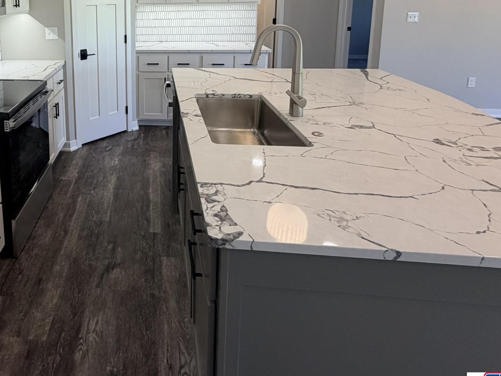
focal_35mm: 26
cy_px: 50
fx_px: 376
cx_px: 106
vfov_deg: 48.5
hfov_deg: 62.1
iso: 125
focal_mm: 2.22
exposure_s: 1/120
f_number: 2.2
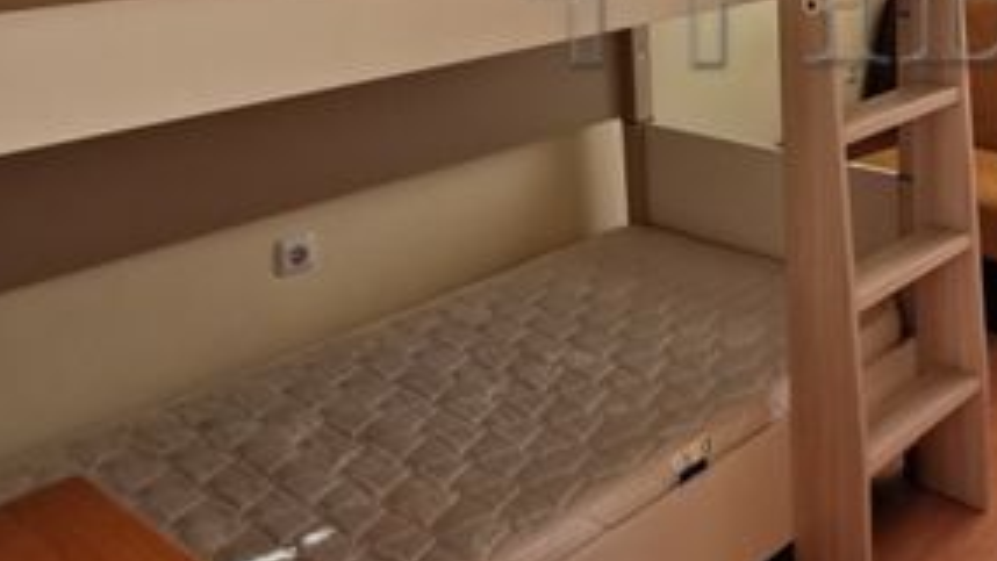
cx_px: 884
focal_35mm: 43
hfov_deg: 43.5
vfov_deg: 26.3
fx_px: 1137
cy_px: 3
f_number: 2.2
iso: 50
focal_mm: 2.35
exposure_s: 1/156
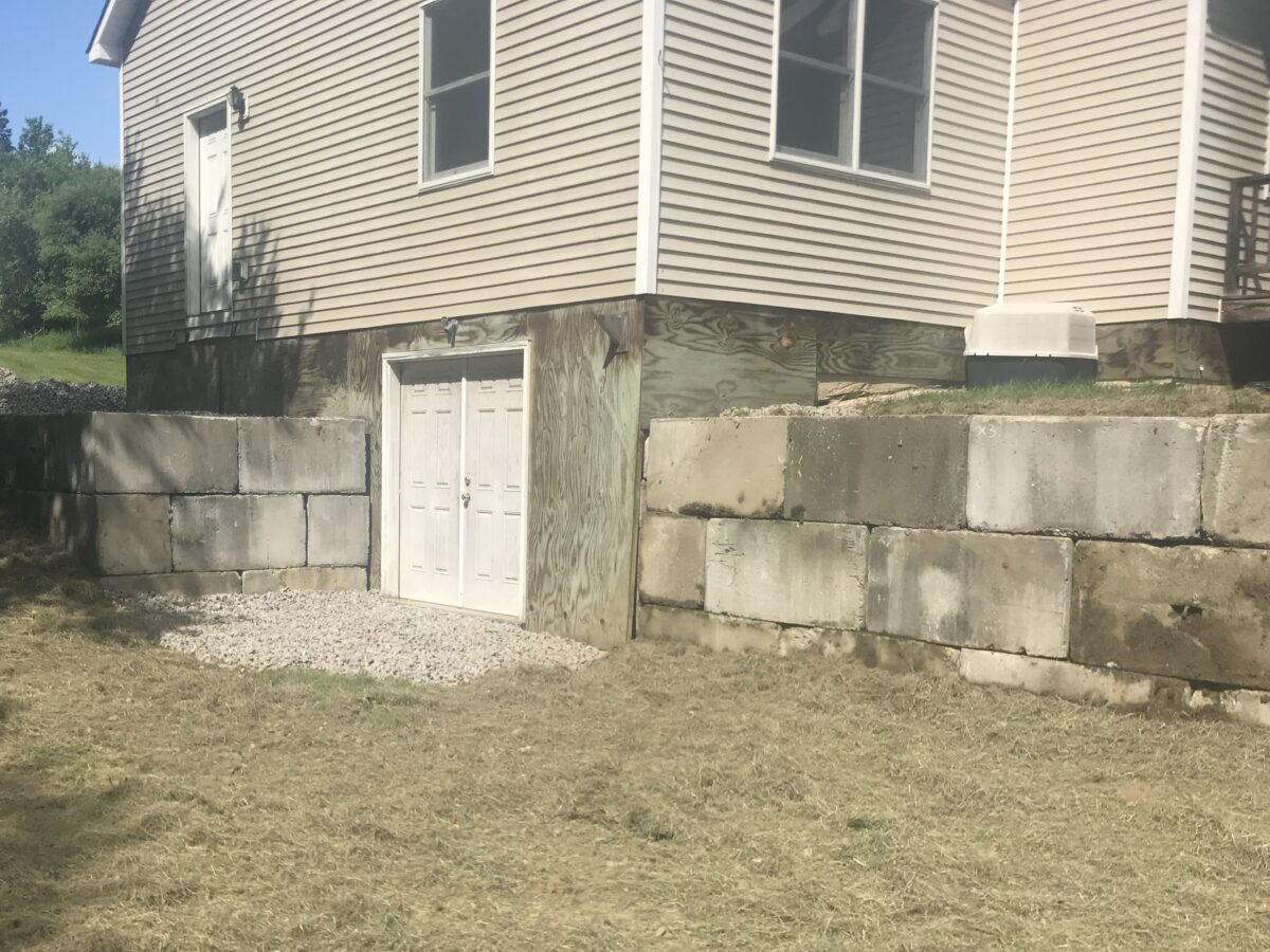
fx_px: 1027
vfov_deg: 49.7
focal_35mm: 28
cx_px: 635
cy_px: 476
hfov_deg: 63.4
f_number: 1.8
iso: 20
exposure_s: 1/2457
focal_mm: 3.99
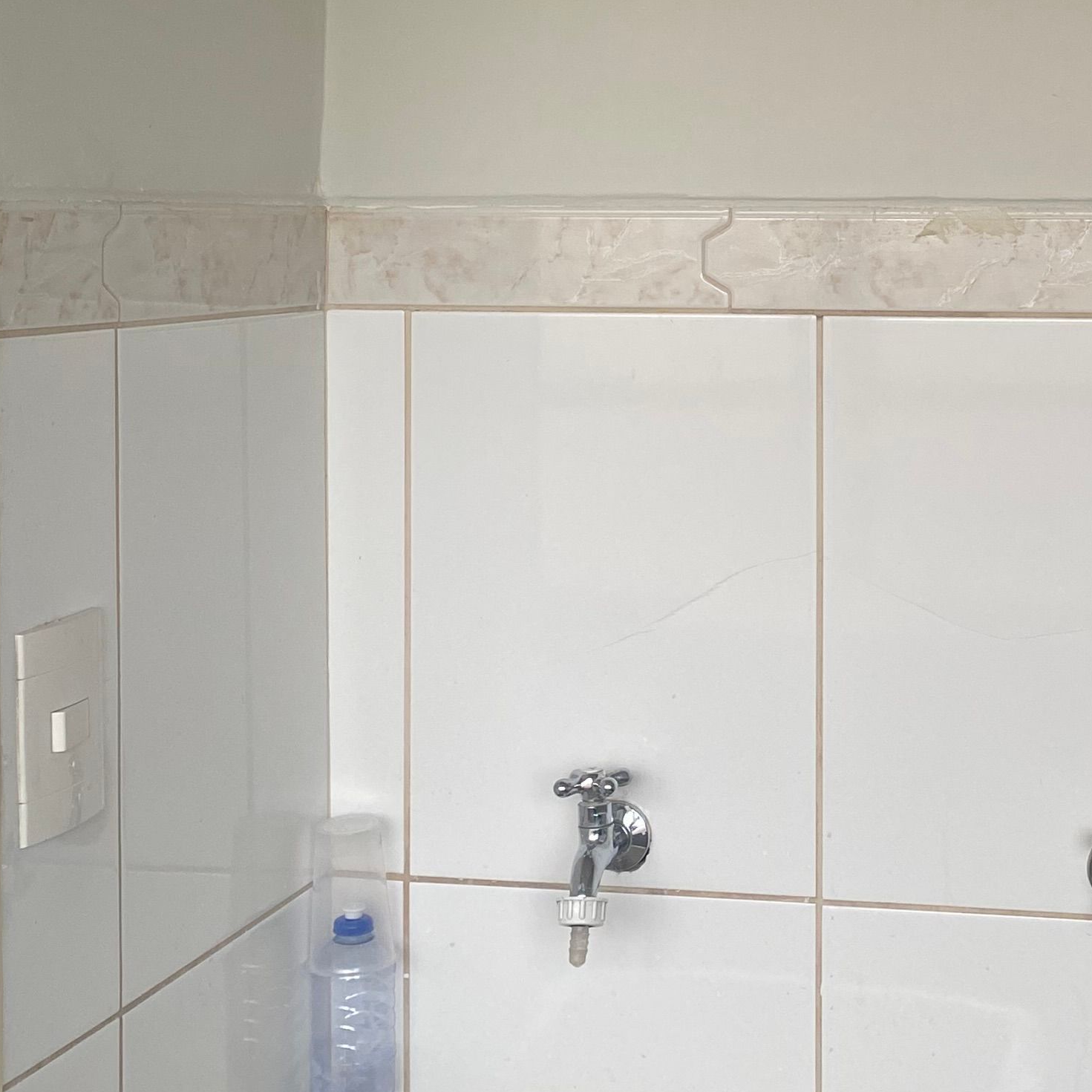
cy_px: 223
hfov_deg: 26.8
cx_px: 864
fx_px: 2248
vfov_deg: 26.8
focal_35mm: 63
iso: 100
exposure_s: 1/122
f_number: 1.8
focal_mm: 4.25
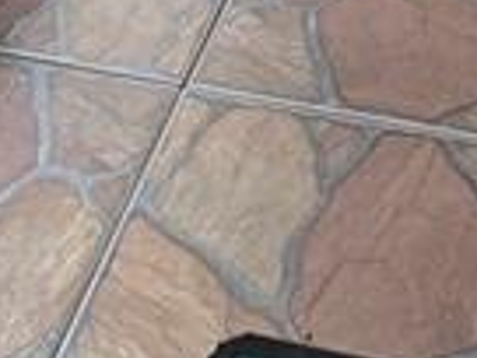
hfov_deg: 17.0
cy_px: -748
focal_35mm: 115
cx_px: 382
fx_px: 1585
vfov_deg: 9.6
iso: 64
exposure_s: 1/120
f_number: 1.9
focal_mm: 2.2
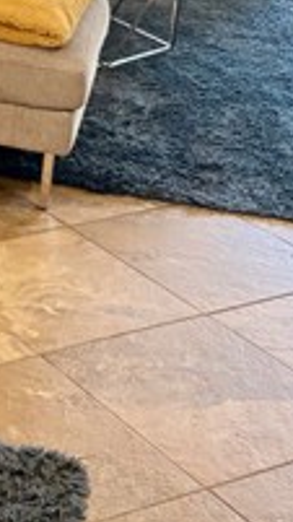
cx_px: -353
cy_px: -88
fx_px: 1244
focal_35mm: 90
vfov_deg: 22.0
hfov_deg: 11.6
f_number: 1.6
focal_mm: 5.96
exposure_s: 1/191
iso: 125
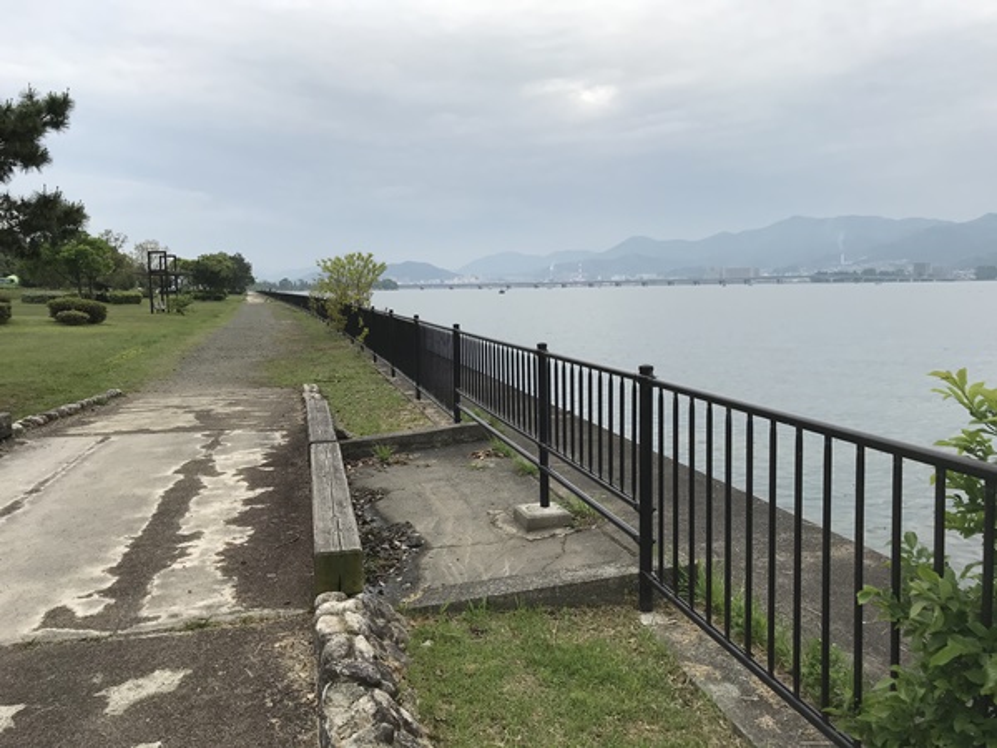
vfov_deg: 49.7
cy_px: 374
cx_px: 498
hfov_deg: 63.4
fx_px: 806
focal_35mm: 28
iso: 20
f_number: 1.8
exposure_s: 1/2128
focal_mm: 3.99
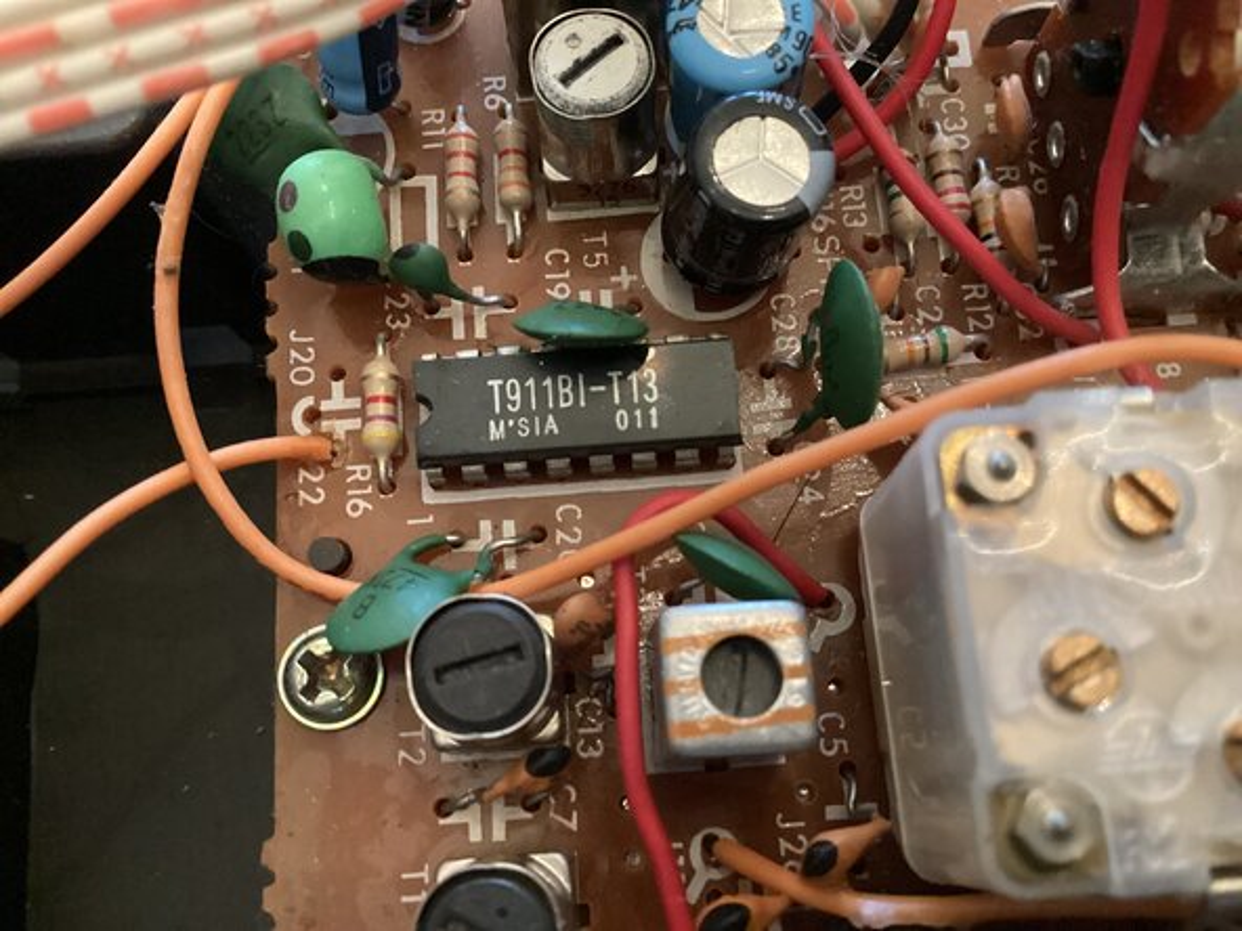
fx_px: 1112
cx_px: 621
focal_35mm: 31
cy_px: 466
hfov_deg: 58.4
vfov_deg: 45.4
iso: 800
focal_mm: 3.3
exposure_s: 1/20
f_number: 2.4
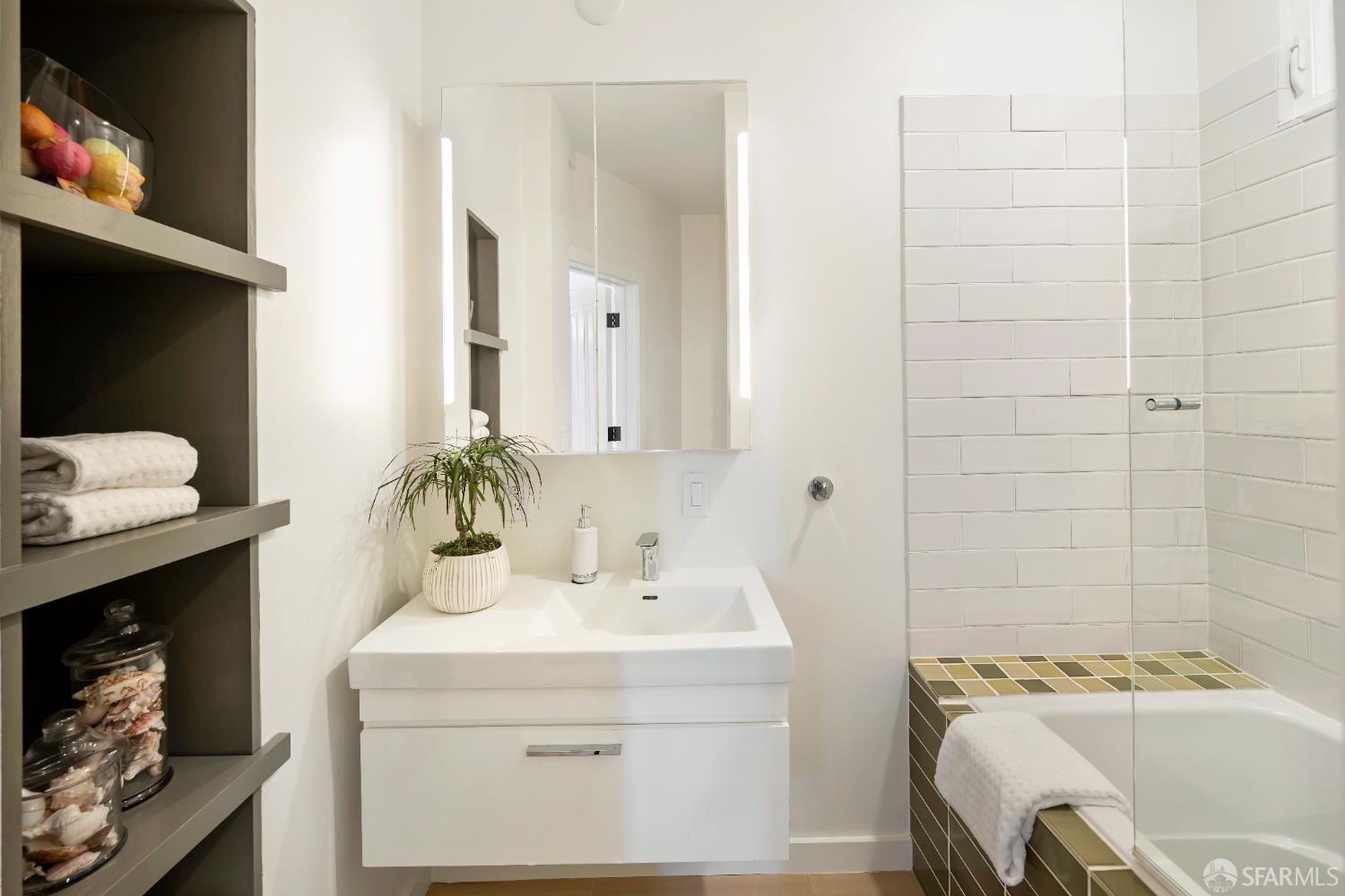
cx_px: 672
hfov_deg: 104.3
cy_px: 448
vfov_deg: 81.2
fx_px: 523
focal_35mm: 14
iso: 400
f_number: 8
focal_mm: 14
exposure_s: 1/2.5
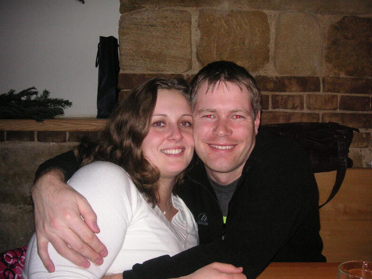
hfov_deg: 49.0
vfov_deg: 37.7
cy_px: 140
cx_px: 190
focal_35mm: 38
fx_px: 408
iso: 160
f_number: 2.8
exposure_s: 1/45
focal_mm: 6.1
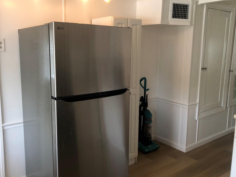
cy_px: 88
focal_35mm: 33
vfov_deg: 42.9
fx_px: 225
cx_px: 111
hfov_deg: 55.3
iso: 40
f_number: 1.8
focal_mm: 3.99
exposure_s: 1/24
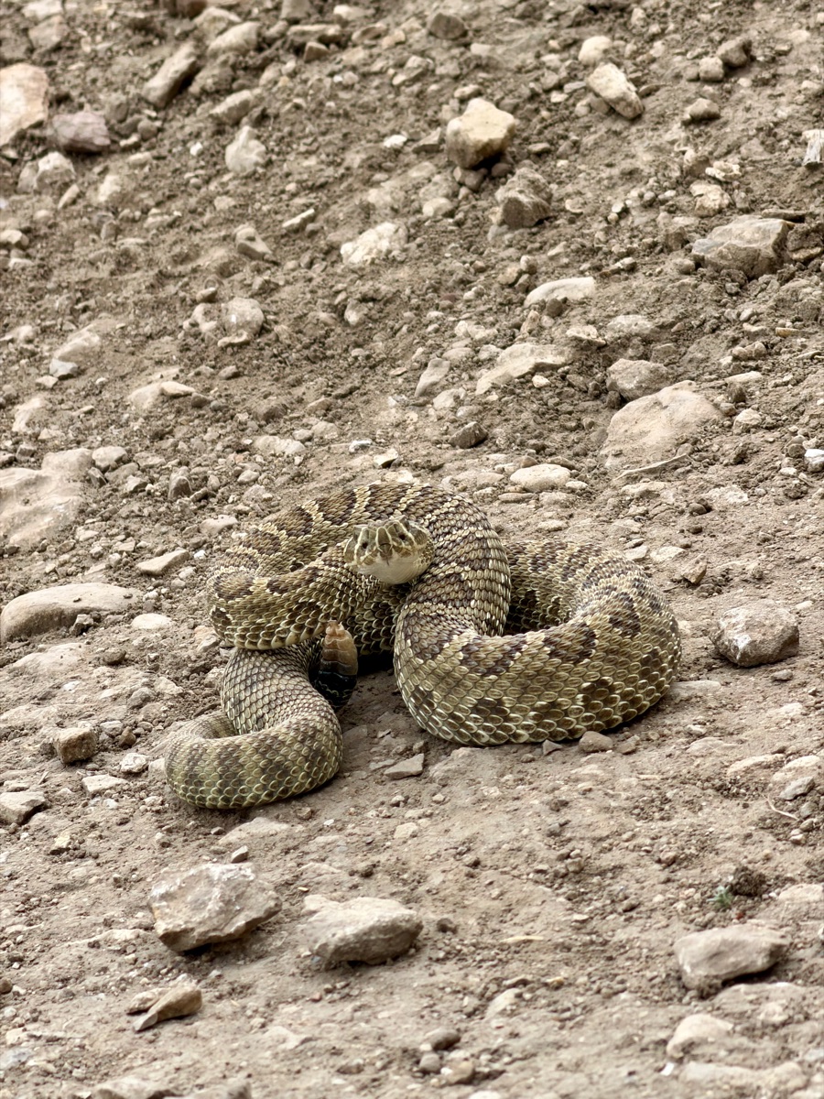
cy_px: 550
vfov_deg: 9.9
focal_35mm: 200
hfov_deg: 7.4
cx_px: 412
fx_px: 6348
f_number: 2.8
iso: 50
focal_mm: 16.89
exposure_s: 1/511
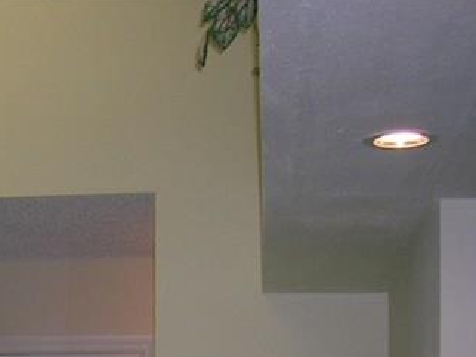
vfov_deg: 12.8
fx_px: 1484
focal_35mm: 108
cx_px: -148
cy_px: 564
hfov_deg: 17.1
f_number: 2.9
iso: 56
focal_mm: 5.7
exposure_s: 1/60.1
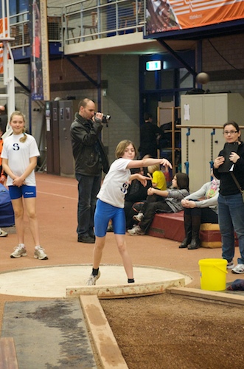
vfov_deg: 19.5
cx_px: 122
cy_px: 184
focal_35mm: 105
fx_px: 1073
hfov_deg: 13.0
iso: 3200
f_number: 4.5
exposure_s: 1/100
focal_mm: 70
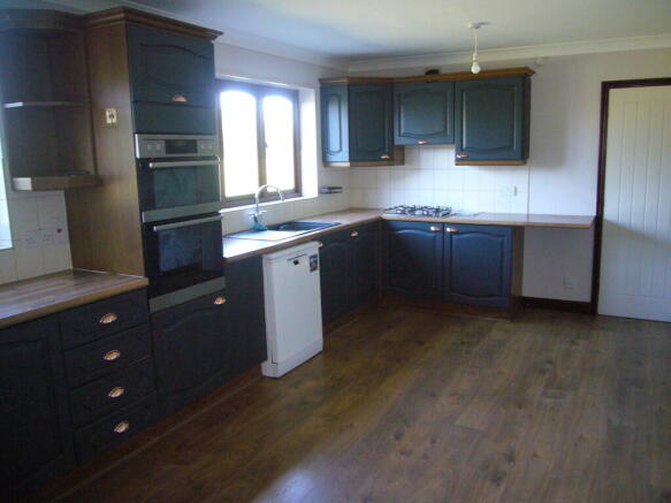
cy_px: 252
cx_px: 336
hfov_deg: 63.5
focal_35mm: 28
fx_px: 543
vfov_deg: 49.7
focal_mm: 4.6
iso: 250
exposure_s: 1/30
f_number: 2.8
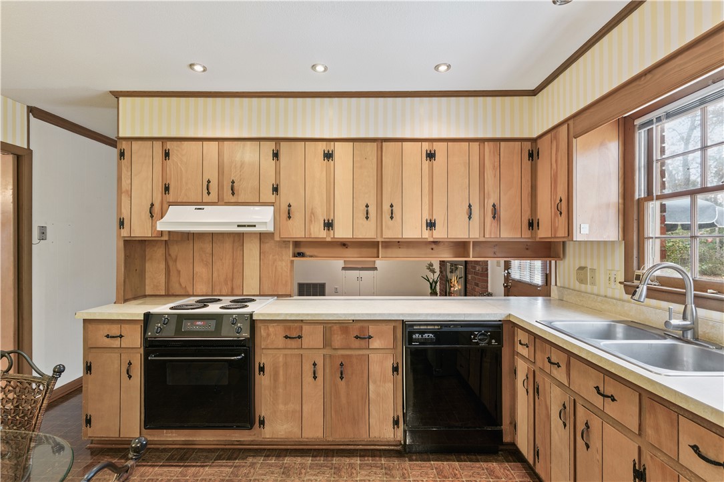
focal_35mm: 17
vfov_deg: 70.4
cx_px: 362
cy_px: 241
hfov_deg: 93.3
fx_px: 342
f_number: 8
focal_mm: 17
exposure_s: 1/3
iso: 250
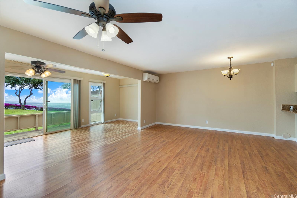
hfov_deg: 100.4
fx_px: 124
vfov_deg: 77.3
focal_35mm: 15
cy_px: 99
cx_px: 148
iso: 100
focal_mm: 10
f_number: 8
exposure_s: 1/80
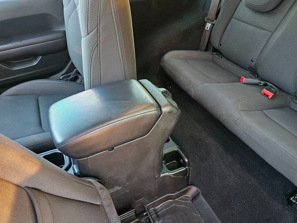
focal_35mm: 23
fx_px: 197
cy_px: 112
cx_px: 148
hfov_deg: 73.9
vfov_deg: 58.9
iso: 640
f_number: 1.7
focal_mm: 6.3
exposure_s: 1/24
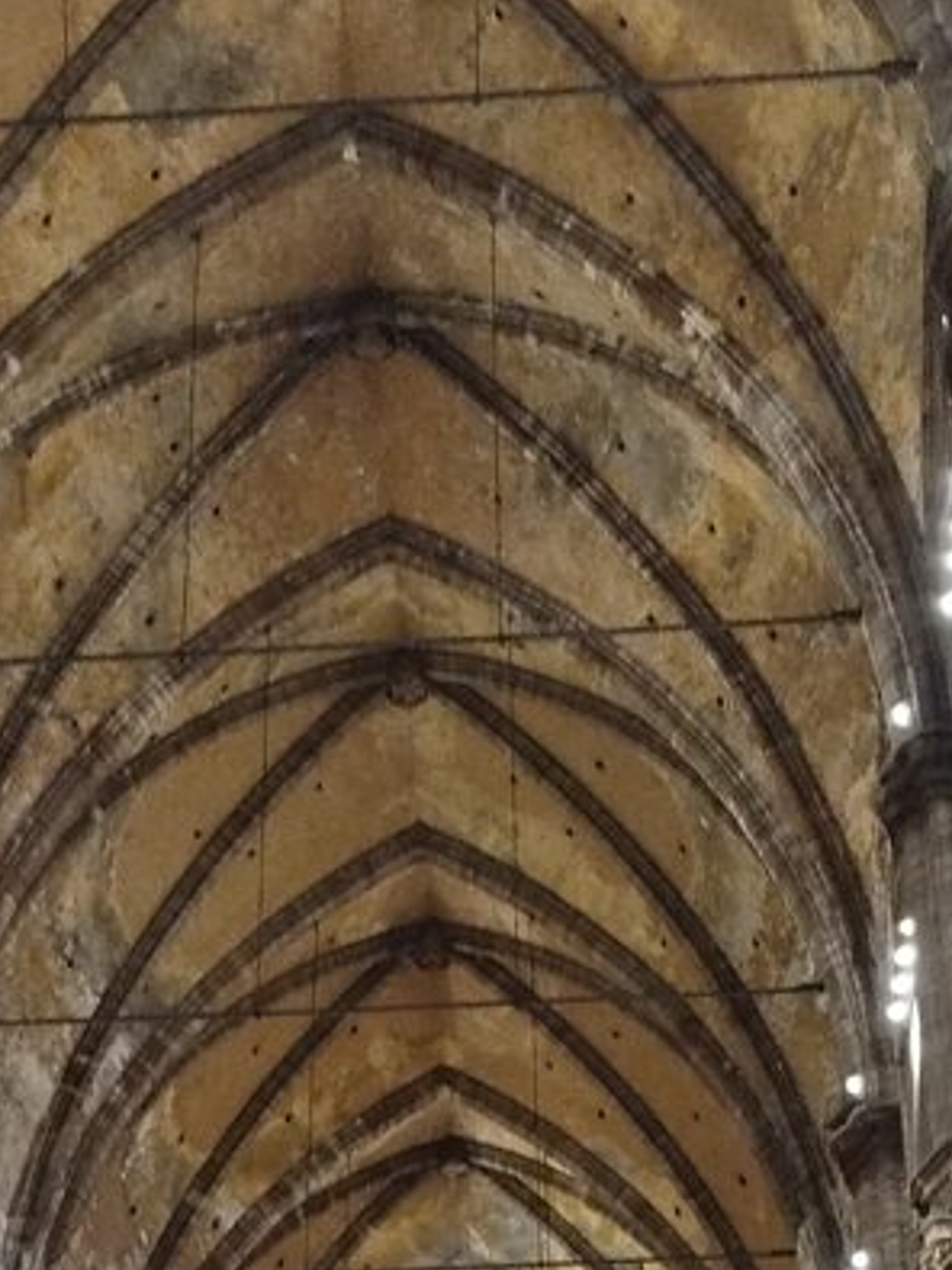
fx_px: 1834
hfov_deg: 29.1
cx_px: 429
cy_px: 1439
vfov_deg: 32.9
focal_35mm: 50
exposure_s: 1/17
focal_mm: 5.31
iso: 500
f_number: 1.7
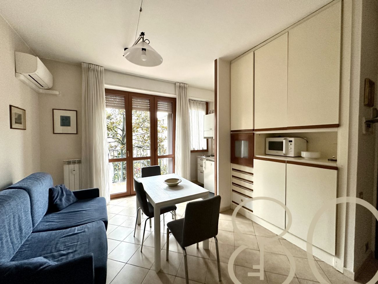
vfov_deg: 85.7
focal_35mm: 14
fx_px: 153
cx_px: 189
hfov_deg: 102.1
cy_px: 142
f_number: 2.2
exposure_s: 1/60
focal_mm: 2.22
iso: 500
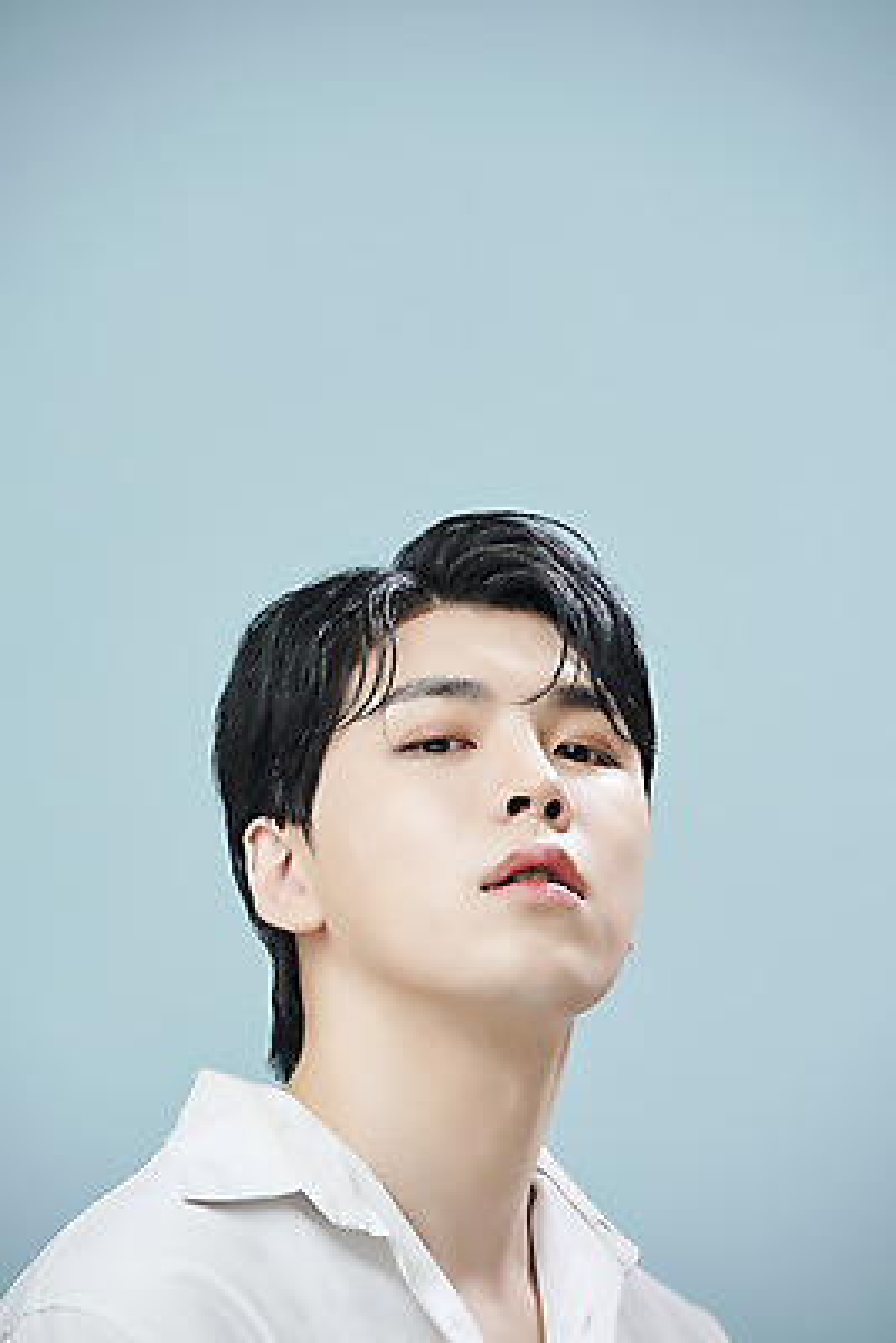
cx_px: 448
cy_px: 672
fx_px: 7460
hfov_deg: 6.9
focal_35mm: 200
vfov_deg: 10.3
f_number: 5.6
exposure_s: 1/125
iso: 50
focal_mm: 200
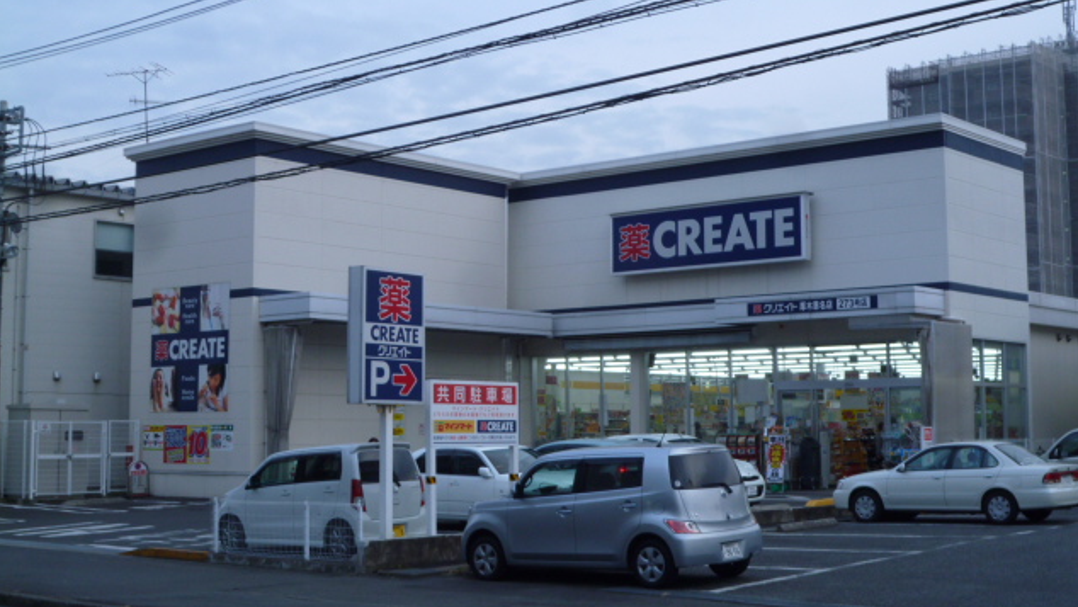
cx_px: 541
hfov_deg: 37.8
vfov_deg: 21.8
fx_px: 1573
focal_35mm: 55
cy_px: 252
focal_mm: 8.9
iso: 100
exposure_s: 1/50
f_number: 4
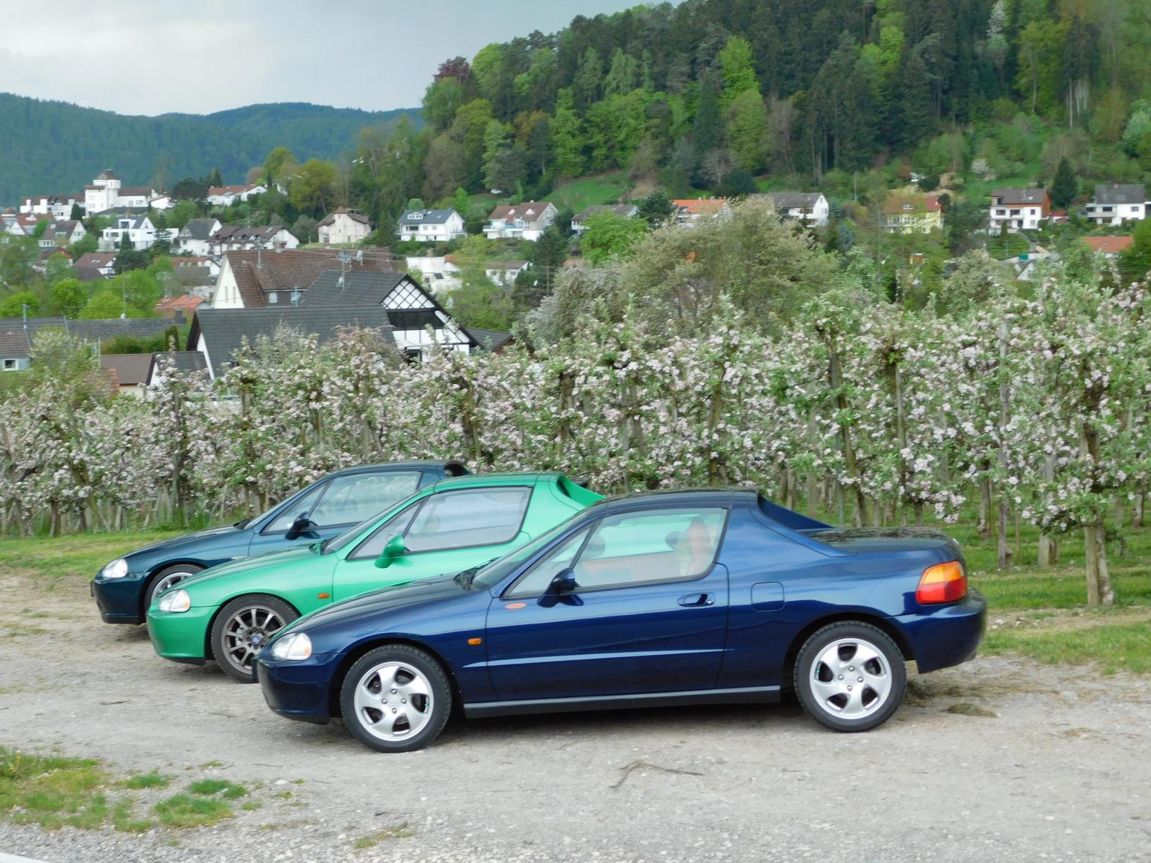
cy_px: 434
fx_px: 2228
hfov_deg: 29.0
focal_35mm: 67
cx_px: 579
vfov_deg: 21.9
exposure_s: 1/30
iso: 200
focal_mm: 11.7
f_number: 4.2
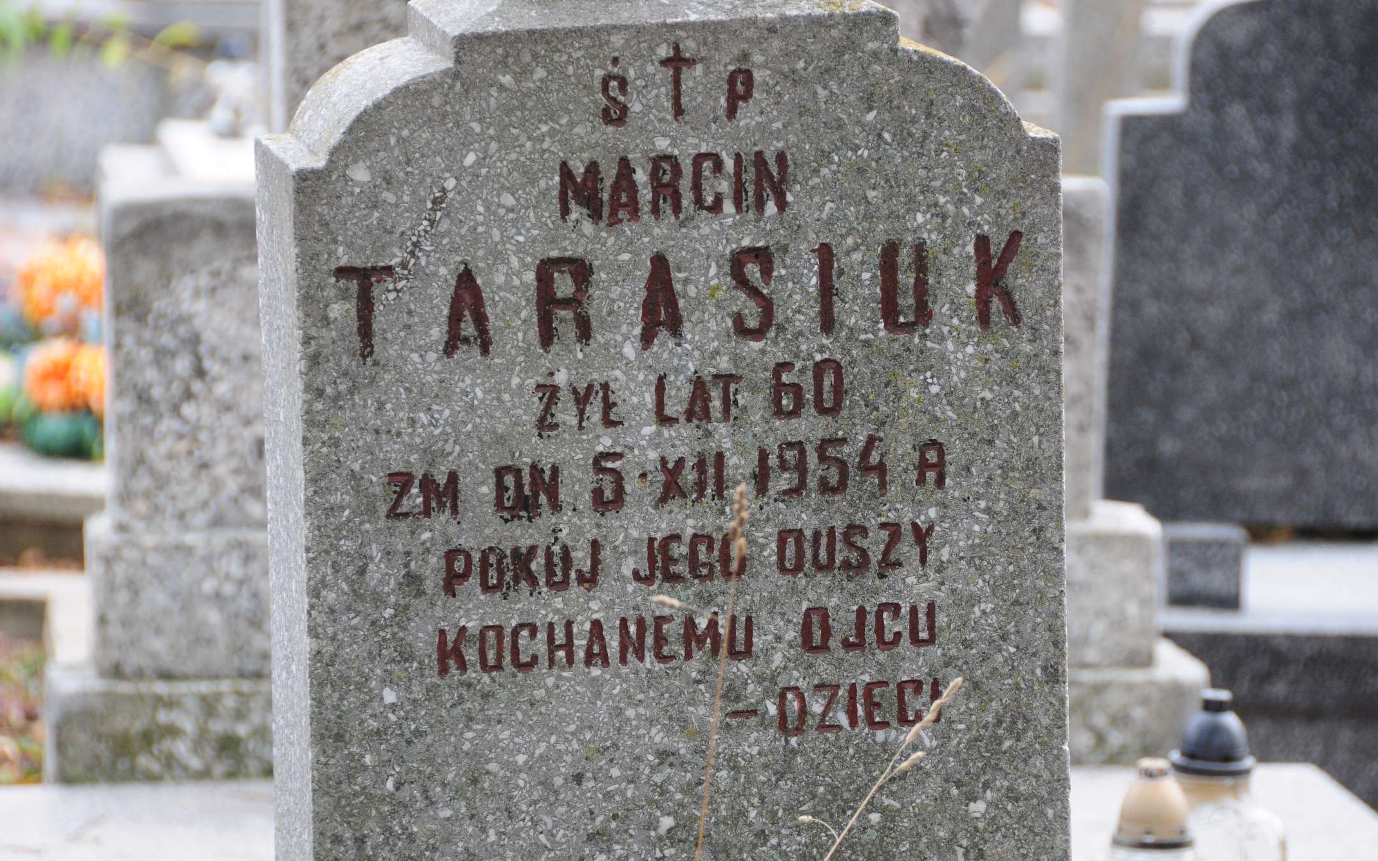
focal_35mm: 207
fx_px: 7756
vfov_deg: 6.4
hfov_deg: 10.2
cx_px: 688
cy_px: 451
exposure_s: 1/200
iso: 500
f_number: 7.1
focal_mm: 135
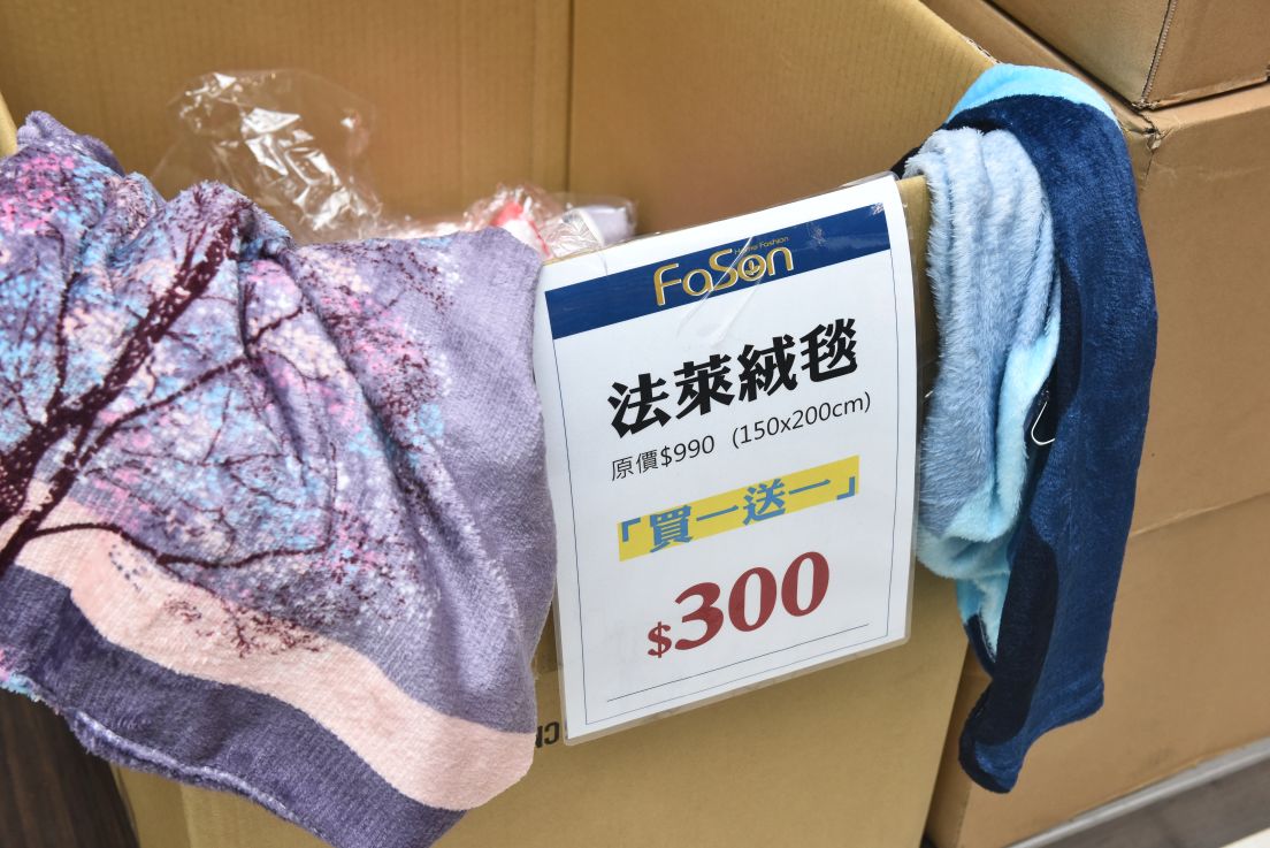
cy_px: 424
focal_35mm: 52
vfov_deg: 26.0
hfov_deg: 38.2
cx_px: 635
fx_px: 1835
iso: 1400
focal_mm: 52
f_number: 8
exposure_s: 1/100
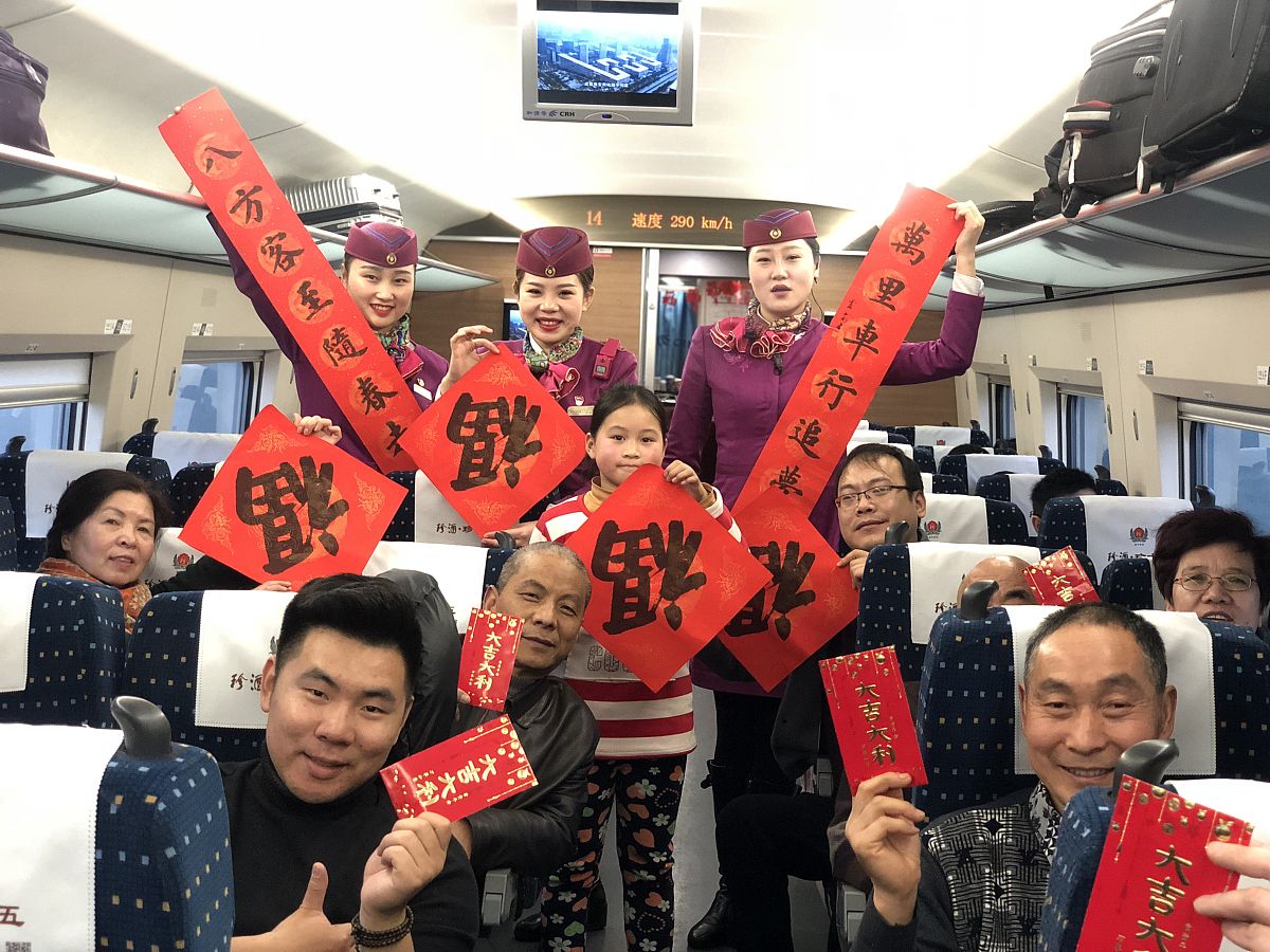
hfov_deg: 36.8
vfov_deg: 28.0
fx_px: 1908
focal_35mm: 52
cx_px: 635
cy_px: 476
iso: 160
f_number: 2.4
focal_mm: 6
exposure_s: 1/24
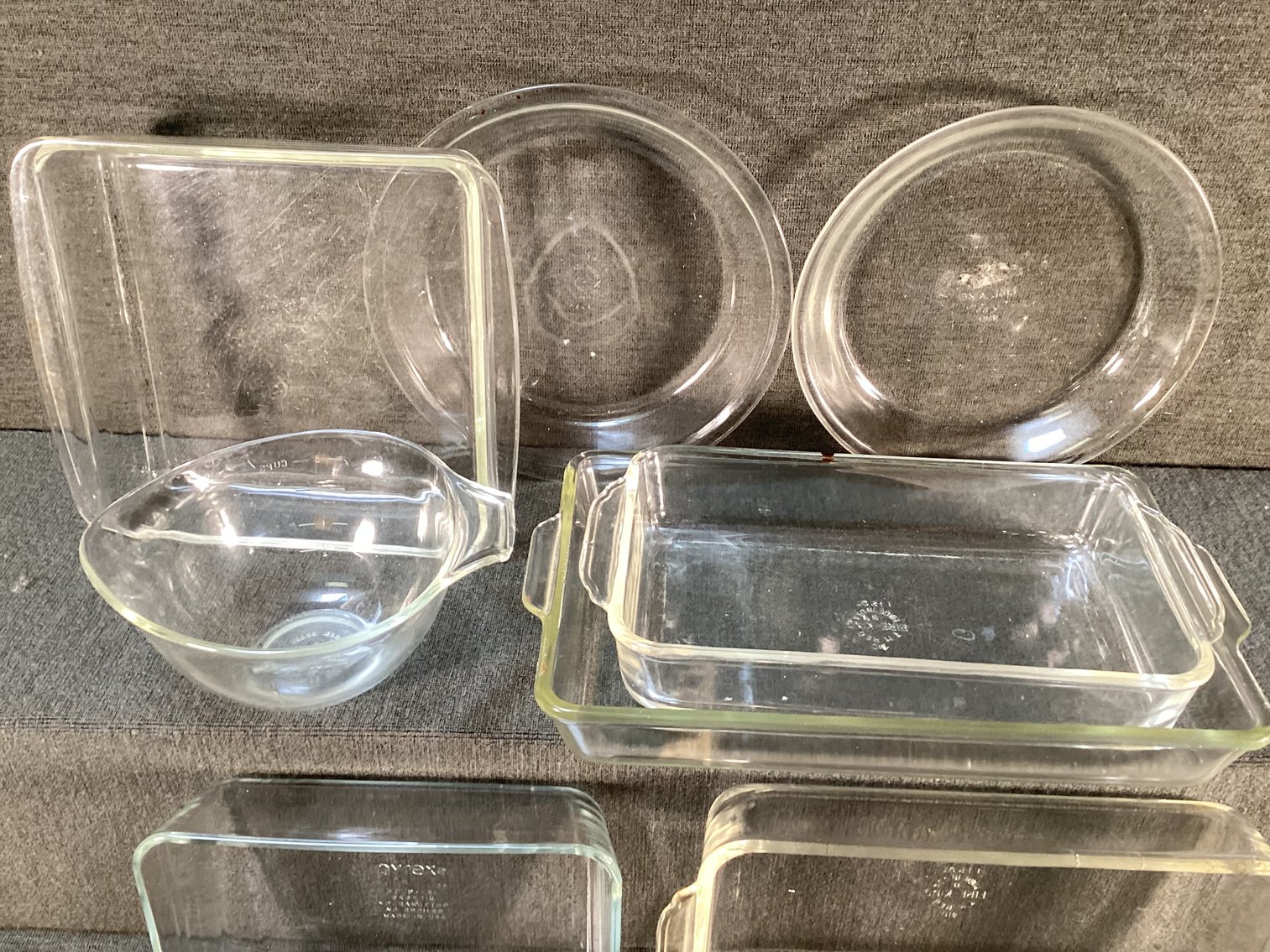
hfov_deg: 58.3
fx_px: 1137
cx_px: 635
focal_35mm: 31
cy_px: 476
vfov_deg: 45.4
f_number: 2.4
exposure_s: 1/50
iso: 125
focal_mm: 3.3
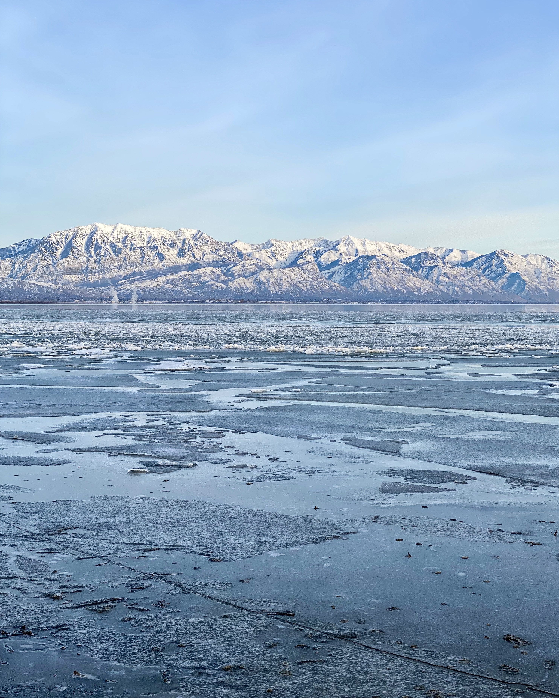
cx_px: 282
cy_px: 349
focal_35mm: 55
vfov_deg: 34.1
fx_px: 1137
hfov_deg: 27.6
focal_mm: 6
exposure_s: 1/620
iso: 20
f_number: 2
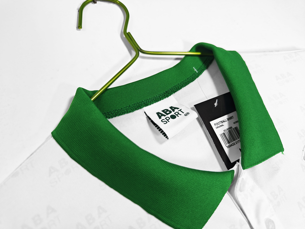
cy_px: 114
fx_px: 203
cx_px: 152
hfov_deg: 73.9
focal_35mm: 23
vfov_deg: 58.9
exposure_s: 1/100
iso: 111
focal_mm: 8.67
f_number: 1.75
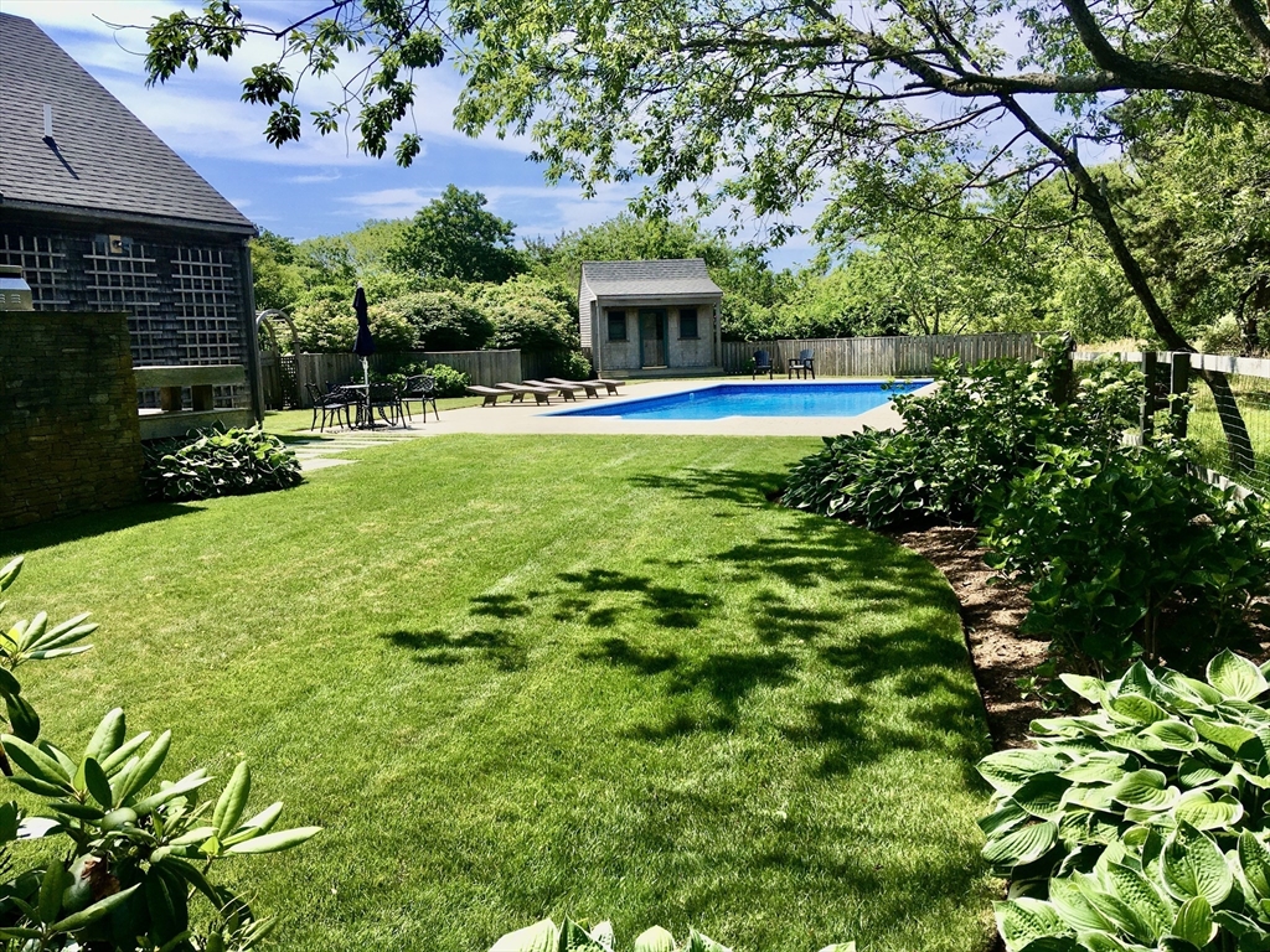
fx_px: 1064
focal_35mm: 29
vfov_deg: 48.2
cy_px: 476
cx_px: 635
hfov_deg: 61.7
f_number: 2.2
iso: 25
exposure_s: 1/1350
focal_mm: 4.15
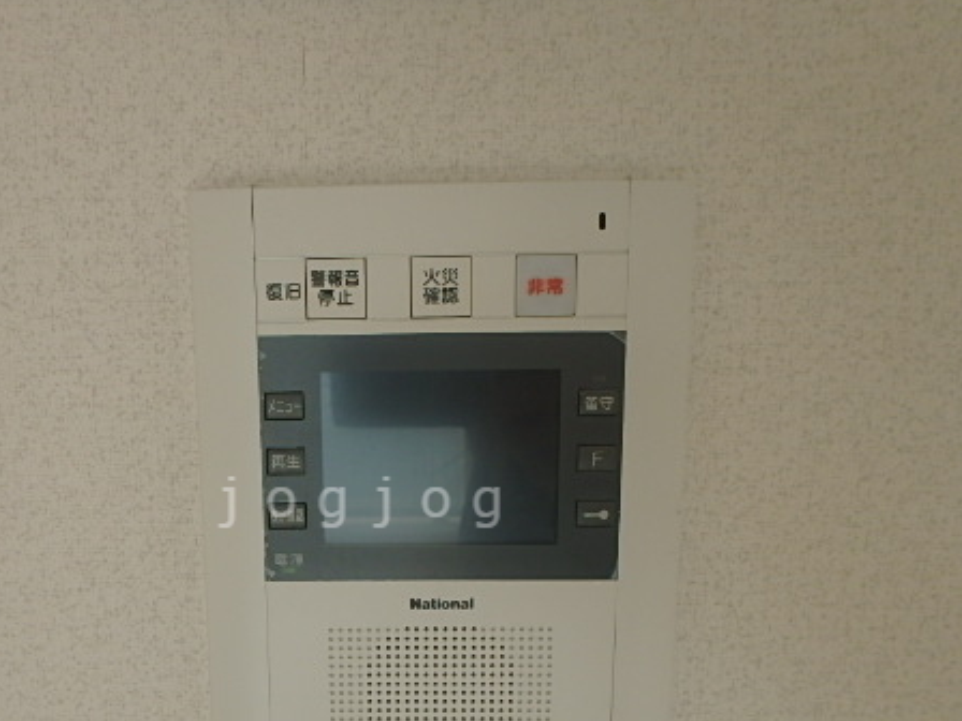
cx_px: 365
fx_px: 834
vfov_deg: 45.8
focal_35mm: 30
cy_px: 502
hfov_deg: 59.2
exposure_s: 1/400
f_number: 3.5
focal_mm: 3.7
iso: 125
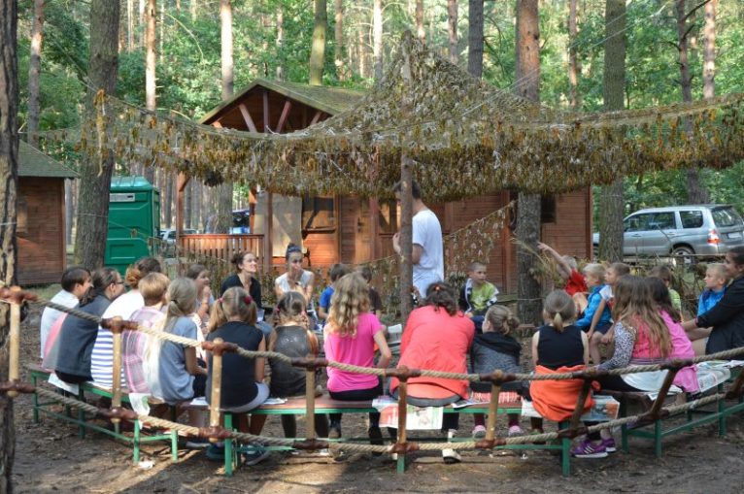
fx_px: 1177
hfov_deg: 35.1
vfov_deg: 23.7
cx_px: 372
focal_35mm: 57
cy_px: 247
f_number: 4.5
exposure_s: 1/80
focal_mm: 38
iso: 400
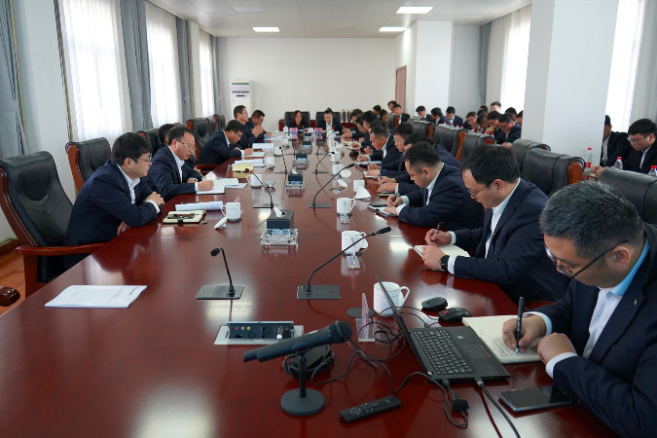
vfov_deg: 46.4
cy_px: 219
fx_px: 511
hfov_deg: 65.5
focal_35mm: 28
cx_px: 328
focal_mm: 28
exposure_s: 1/160
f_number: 4
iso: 2500
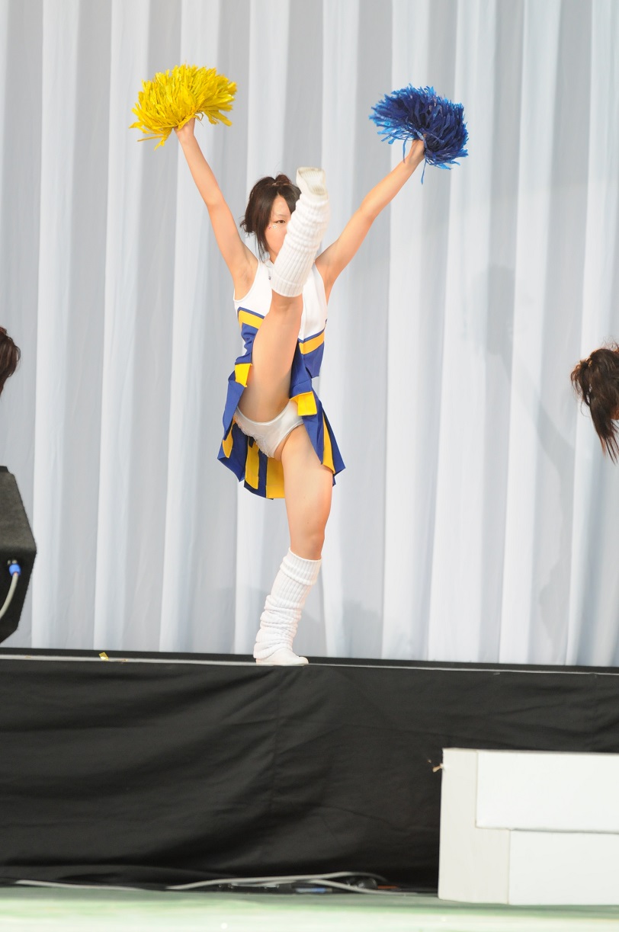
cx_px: 310
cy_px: 466
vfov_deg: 4.9
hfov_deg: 3.3
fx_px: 10862
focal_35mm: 420
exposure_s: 1/500
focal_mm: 280
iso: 1250
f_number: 5
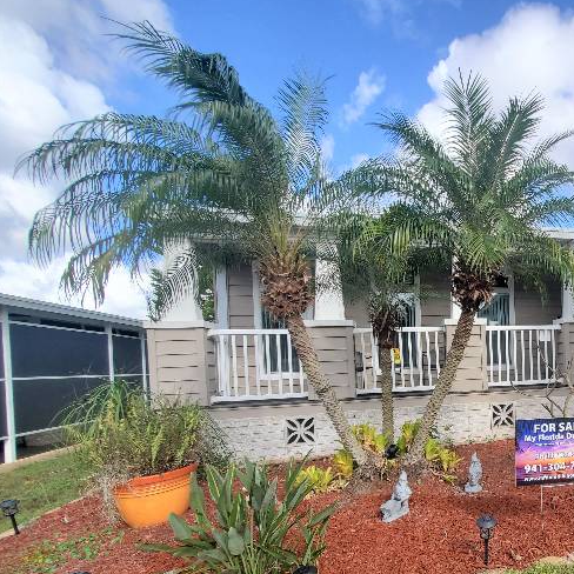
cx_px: 495
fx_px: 375
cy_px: 366
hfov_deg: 64.7
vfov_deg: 73.3
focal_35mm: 20
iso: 50
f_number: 2.2
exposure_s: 1/760
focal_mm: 1.8
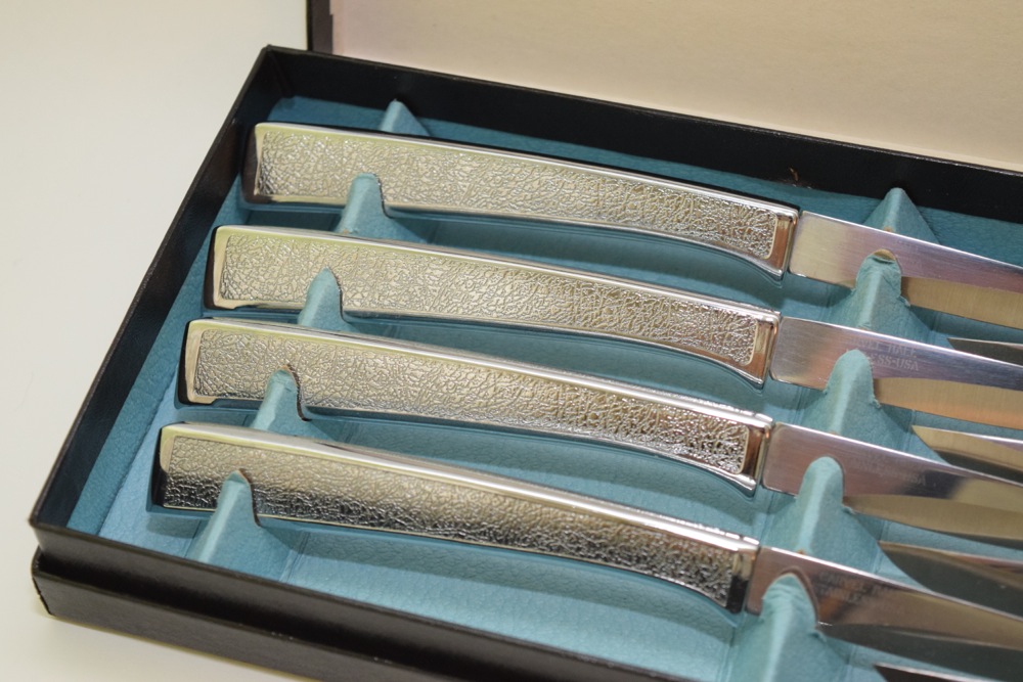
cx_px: 512
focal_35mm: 82
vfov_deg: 16.6
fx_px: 2345
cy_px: 341
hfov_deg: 24.6
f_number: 5.6
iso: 2000
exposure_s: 1/60
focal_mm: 55
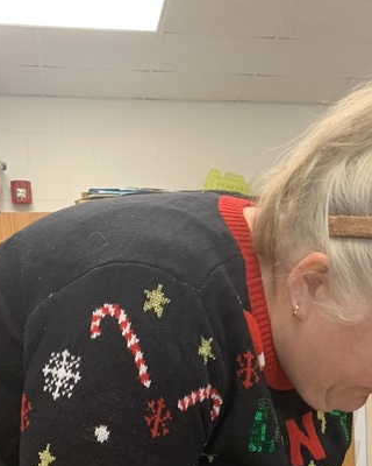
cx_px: 299
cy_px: 538
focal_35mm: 65
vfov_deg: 26.4
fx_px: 895
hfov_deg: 23.1
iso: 160
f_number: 1.8
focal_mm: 4.25
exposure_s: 1/60
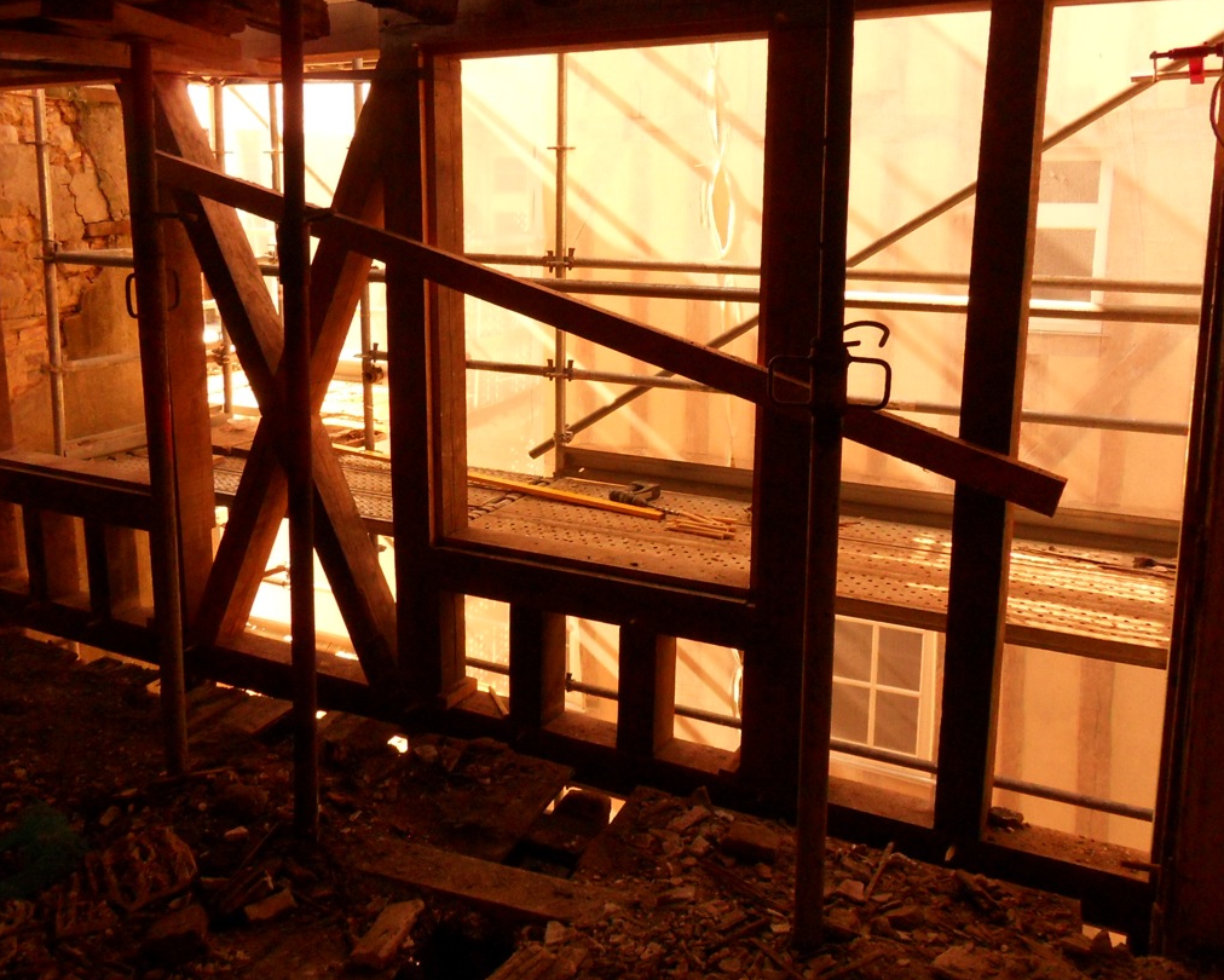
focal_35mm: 30
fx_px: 1087
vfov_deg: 48.3
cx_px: 568
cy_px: 407
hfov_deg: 58.7
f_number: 7.5
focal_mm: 4.2
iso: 200
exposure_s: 1/45
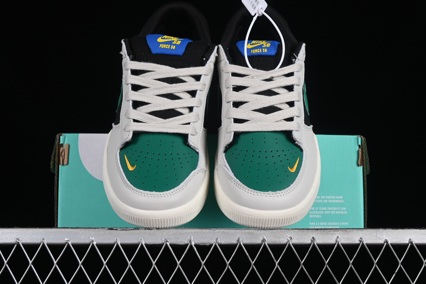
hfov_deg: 27.0
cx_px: 213
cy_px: 142
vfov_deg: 18.2
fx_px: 887
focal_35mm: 75
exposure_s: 1/80
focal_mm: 50
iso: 160
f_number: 8
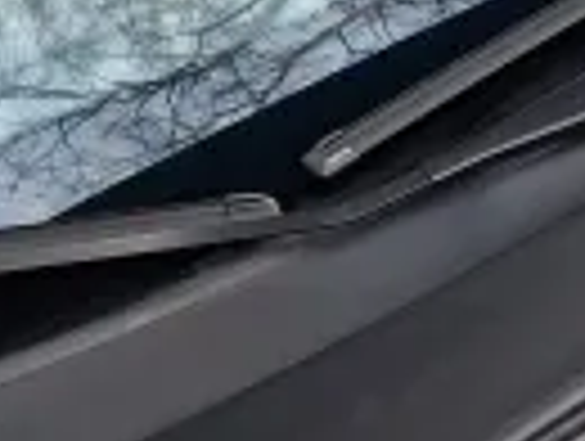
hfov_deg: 15.4
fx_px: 1913
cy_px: 801
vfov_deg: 12.1
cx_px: 990
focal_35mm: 113
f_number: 1.8
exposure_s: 1/100
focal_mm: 6.4
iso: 400
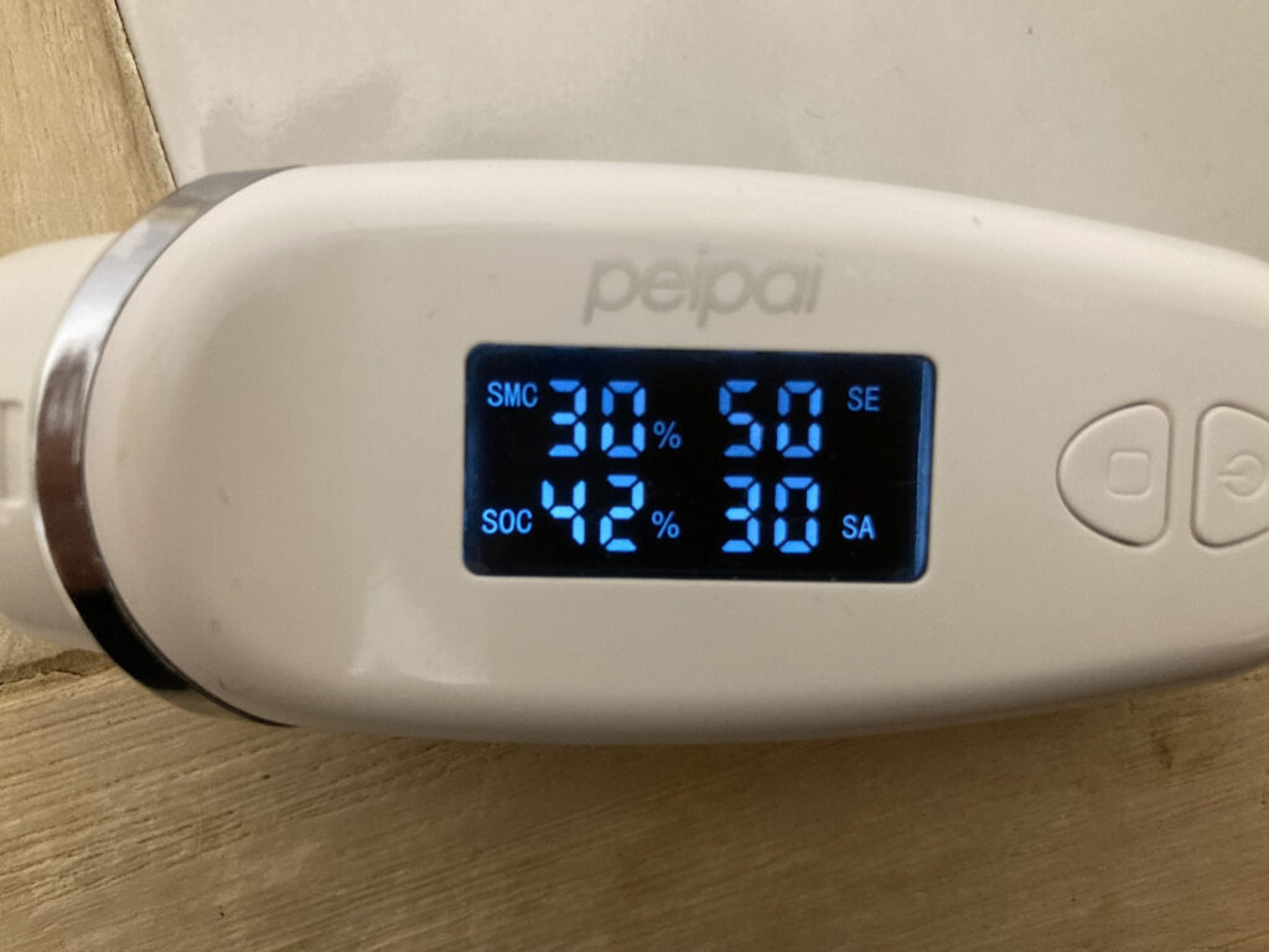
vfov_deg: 49.7
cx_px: 634
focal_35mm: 28
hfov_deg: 63.4
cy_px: 476
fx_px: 1026
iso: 320
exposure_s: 1/33
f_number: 1.8
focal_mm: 3.99
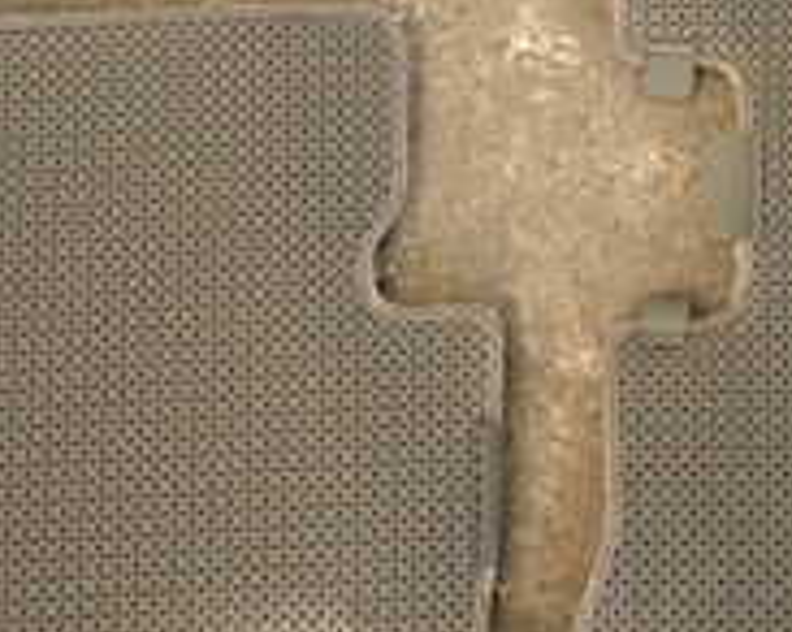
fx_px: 1873
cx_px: 770
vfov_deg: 18.3
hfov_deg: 23.0
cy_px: -108
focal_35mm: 80
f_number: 2
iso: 800
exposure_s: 1/125
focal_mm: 4.5
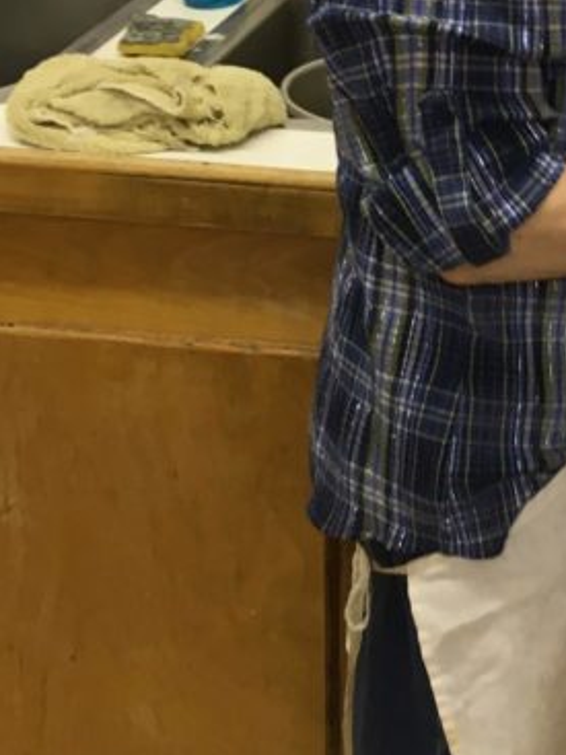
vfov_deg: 23.2
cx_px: 657
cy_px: 16
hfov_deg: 17.5
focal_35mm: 81
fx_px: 1767
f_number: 2.2
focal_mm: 4.15
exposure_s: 1/30
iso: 50
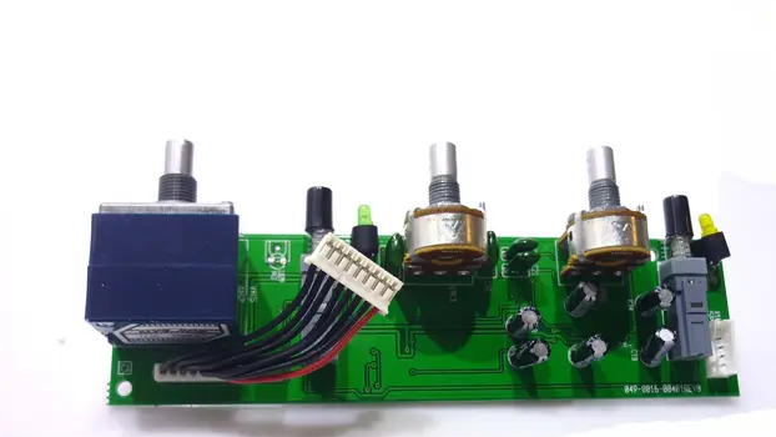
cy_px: 271
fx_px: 761
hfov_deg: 54.0
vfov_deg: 31.9
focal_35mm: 37
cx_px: 392
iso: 80
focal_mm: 5.5
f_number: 2.8
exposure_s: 1/50
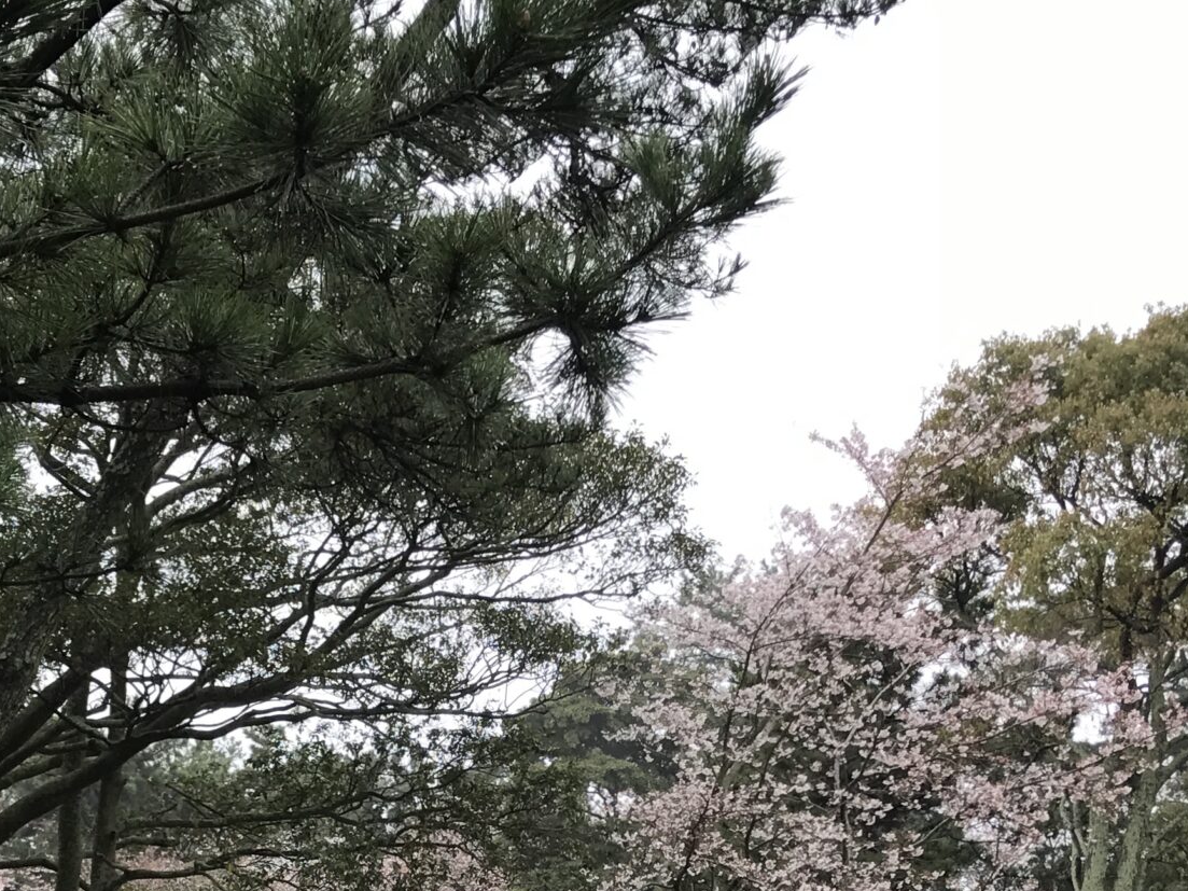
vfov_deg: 21.7
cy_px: 896
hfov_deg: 29.8
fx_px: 2231
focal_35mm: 65
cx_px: 494
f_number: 1.8
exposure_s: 1/766
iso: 20
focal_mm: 3.99
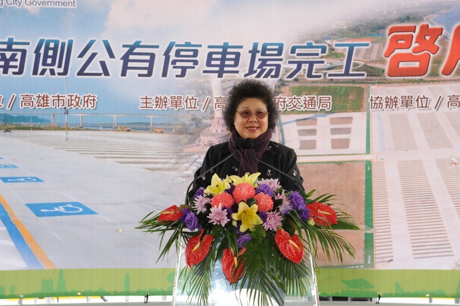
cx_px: 230
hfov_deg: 17.1
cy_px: 153
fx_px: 1533
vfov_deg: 11.4
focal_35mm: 120
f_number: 8
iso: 640
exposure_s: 1/200
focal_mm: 120
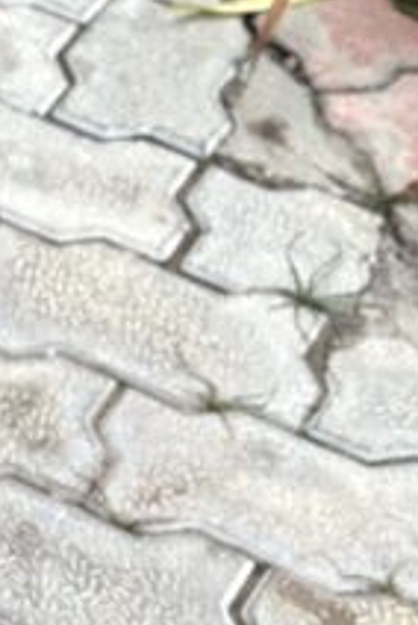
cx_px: -330
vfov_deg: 10.7
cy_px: -174
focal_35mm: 188
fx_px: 3263
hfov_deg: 7.1
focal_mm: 6.76
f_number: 1.78
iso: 80
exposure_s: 1/50
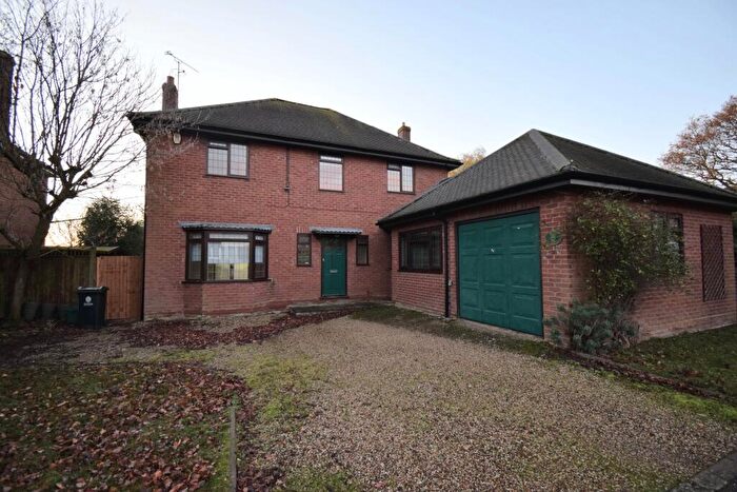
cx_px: 368
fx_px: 307
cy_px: 246
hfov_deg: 100.4
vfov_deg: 77.4
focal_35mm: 15
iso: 450
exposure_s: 1/60
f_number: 4.5
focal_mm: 10
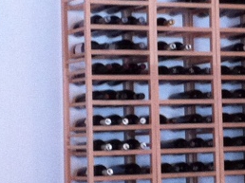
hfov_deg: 11.2
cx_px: 210
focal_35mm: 176
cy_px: 101
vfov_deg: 8.4
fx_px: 1245
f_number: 2.8
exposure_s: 1/15
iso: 250
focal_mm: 3.85
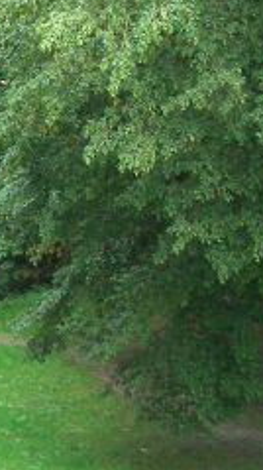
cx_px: -212
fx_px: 1777
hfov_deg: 8.2
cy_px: 31
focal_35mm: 143
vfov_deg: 14.8
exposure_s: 1/80
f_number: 3.1
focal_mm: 8.2
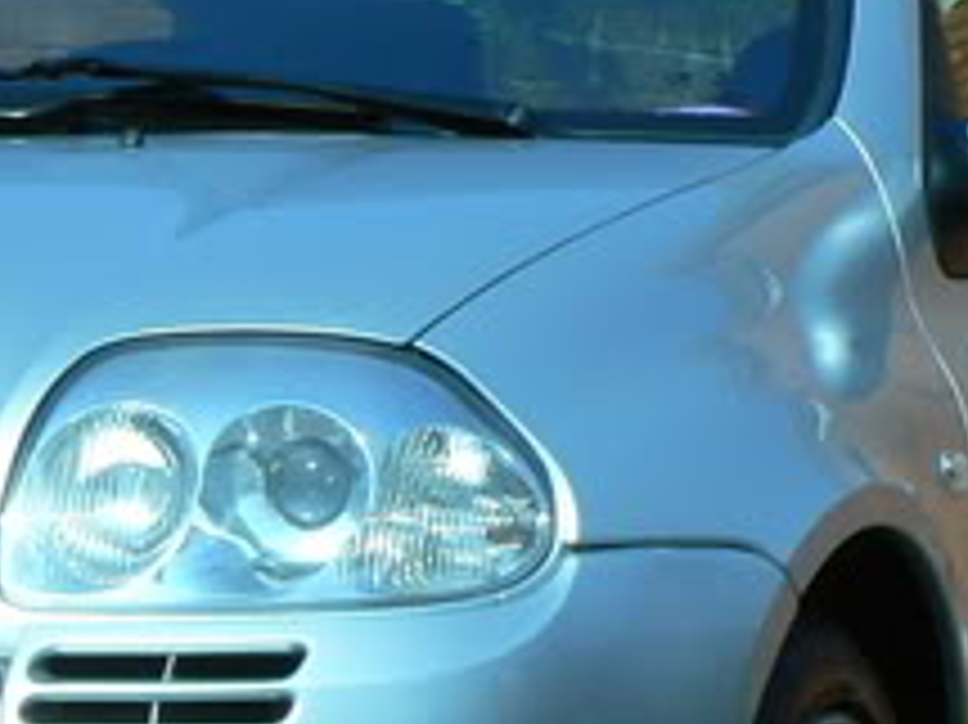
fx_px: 8217
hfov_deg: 6.7
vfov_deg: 5.0
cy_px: 567
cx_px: 68
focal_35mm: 294
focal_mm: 13.1
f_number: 8
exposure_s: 1/400
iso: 100
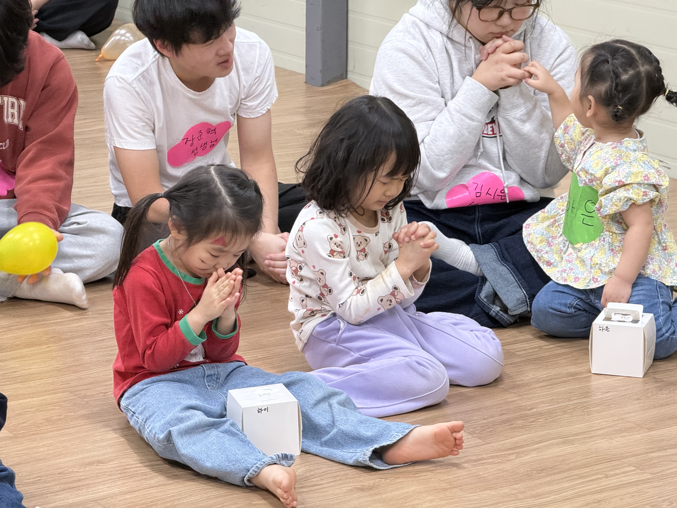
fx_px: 2347
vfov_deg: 12.3
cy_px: 254
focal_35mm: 120
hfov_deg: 16.4
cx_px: 338
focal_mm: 15.66
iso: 250
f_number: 2.8
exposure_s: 1/60
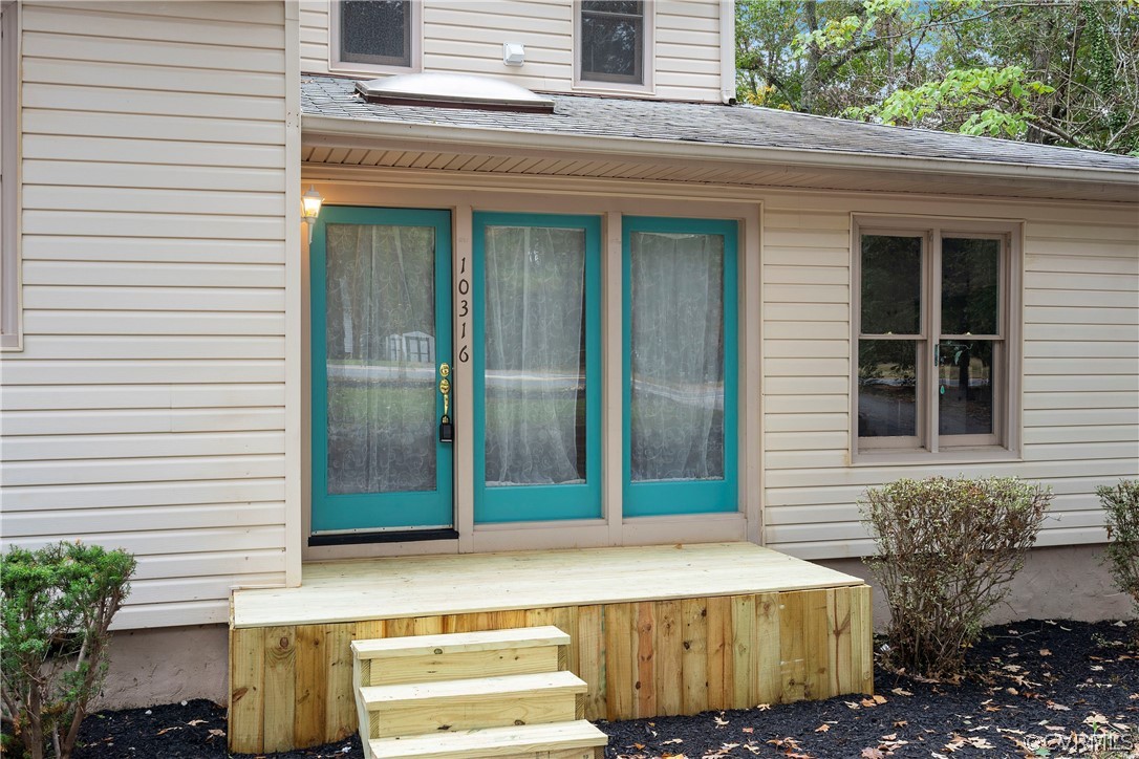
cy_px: 380
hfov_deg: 54.4
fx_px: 1107
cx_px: 570
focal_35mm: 35
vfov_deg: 37.9
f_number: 8
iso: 100
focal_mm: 35
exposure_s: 1/15
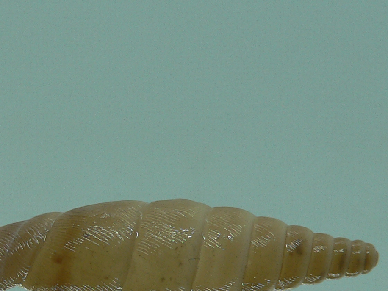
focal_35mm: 77
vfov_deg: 18.5
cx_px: 114
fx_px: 863
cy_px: 307
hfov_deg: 25.1
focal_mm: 4.6
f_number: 2.8
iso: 80
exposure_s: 1/80
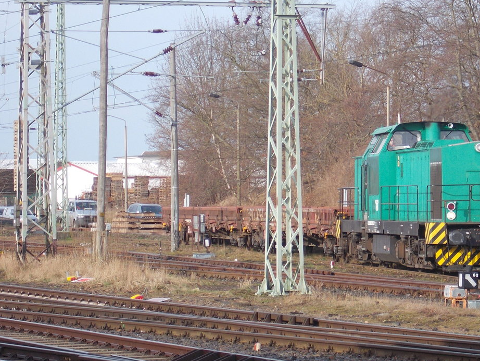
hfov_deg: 13.4
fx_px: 2039
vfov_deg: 10.1
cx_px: 308
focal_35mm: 147
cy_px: 169
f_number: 6
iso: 80
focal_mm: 20.1
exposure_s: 1/100
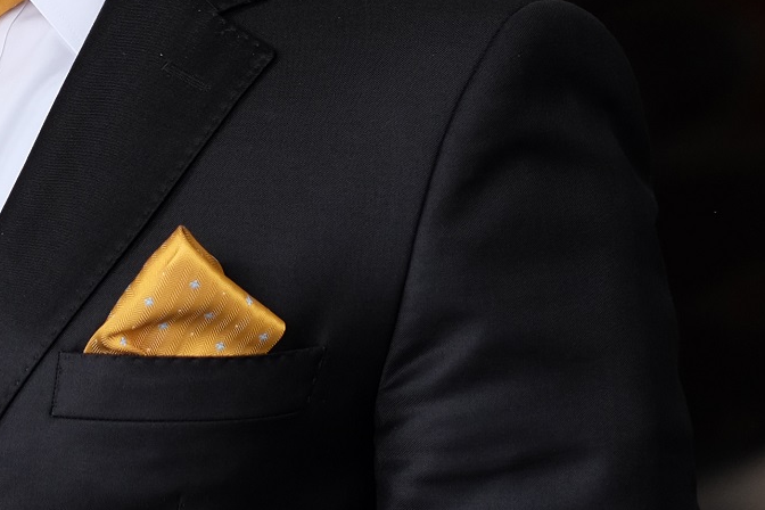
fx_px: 6799
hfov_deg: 6.4
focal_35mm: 320
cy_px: -83
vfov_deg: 4.3
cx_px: 67
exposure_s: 1/600
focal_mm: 56
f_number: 2.5
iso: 500
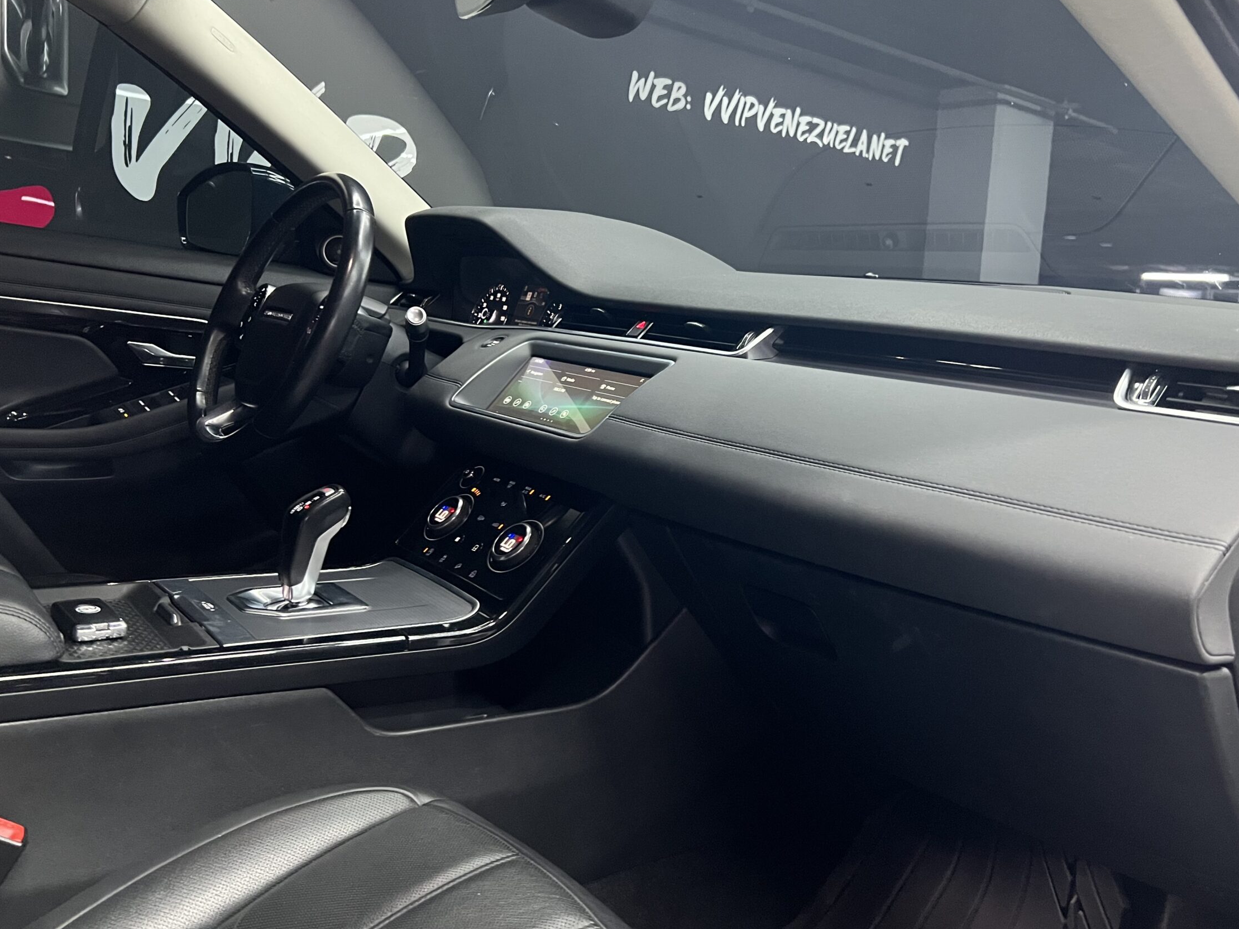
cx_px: 677
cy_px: 429
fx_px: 1074
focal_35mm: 30
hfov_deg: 59.9
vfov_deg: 46.8
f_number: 1.5
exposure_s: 1/40
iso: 640
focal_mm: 5.7
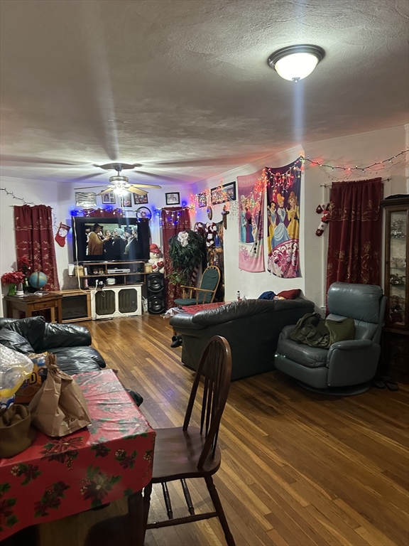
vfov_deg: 71.6
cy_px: 273
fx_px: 378
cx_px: 204
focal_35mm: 24
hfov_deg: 56.8
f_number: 1.78
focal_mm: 6.86
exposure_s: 1/40
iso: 640
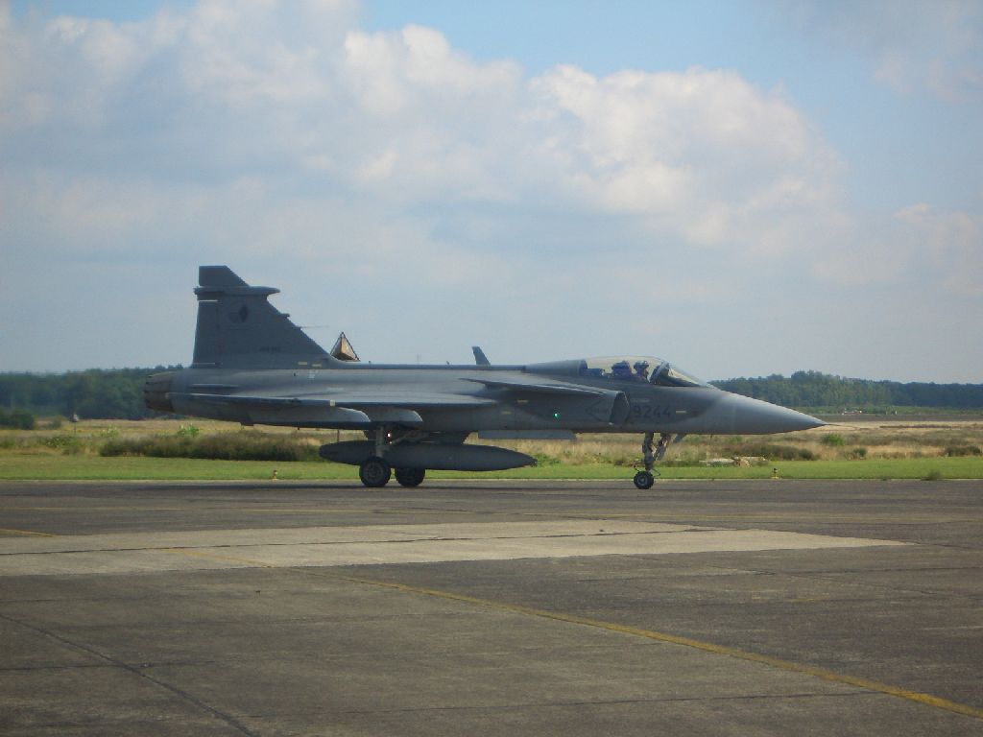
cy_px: 368
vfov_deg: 14.1
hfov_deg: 18.7
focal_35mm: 105
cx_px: 492
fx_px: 2982
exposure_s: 1/400
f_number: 4.8
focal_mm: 17.4
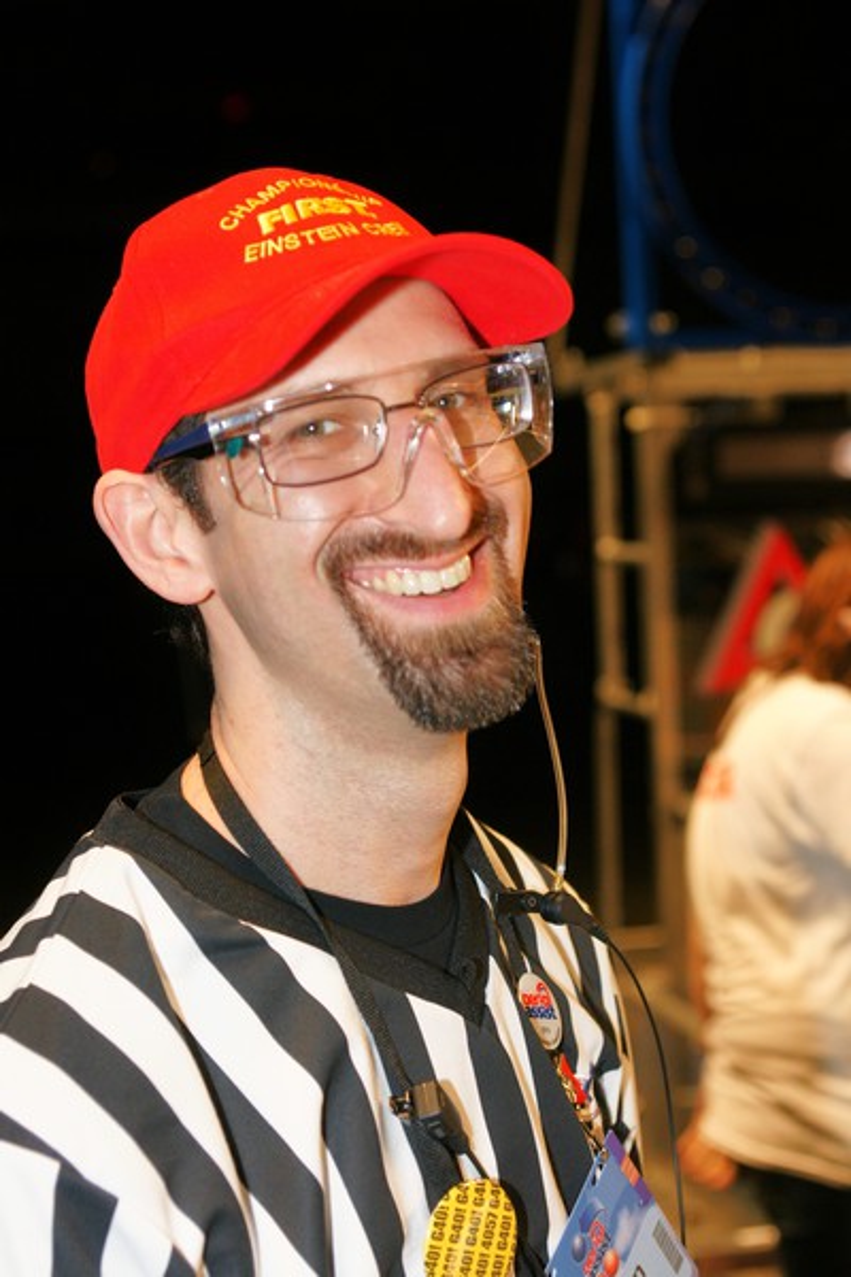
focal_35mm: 60
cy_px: 638
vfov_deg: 33.4
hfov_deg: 22.6
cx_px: 426
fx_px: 2127
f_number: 3.2
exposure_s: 1/200
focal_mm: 40
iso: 640
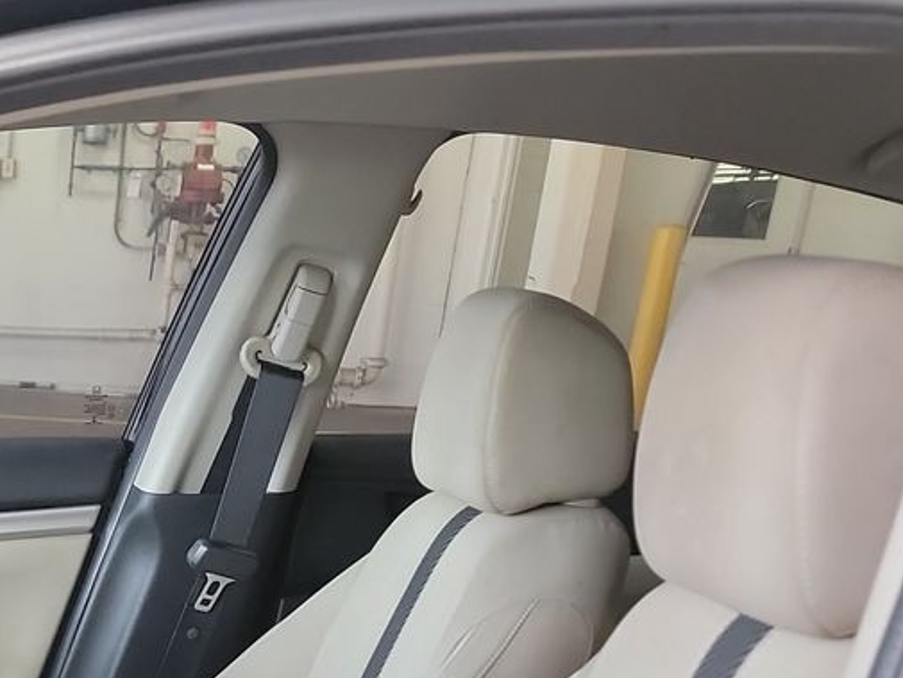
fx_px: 1983
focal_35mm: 76
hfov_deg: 23.3
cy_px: 1011
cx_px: -202
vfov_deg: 17.5
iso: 551
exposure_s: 1/59
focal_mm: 6.7
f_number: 1.8
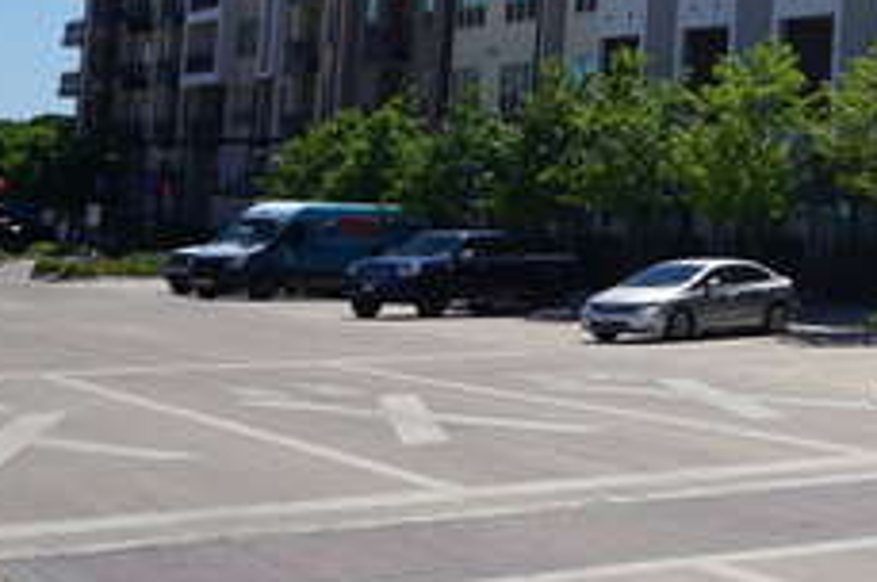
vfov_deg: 15.9
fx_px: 2043
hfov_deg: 19.7
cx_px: 1444
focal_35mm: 84
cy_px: -10
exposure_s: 1/200
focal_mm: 16
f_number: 11
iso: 100
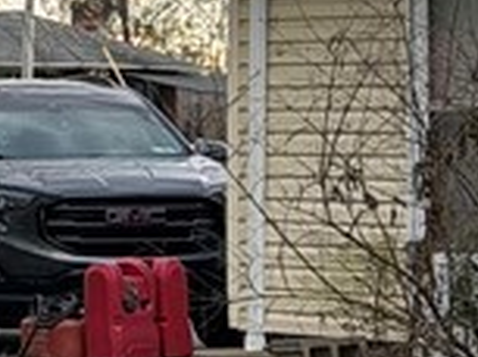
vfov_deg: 4.6
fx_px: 4436
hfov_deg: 5.7
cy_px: -94
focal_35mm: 322
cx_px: -990
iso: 80
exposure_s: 1/339
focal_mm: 6.76
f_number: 1.78
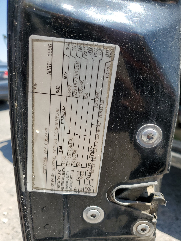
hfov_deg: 53.1
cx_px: 90
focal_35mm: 26
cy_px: 120
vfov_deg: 67.3
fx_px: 181
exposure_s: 1/1667
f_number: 1.5
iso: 50
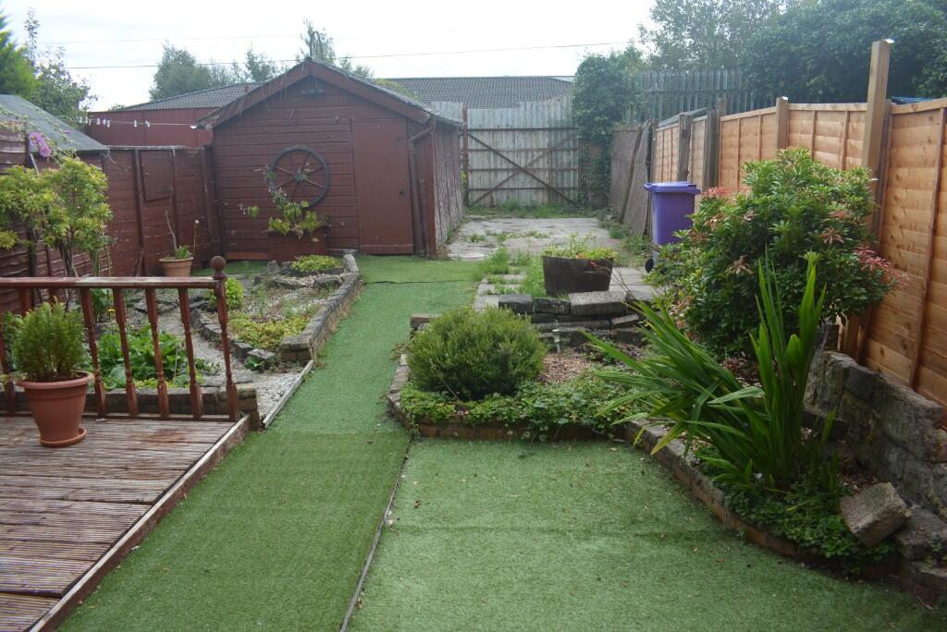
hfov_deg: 67.4
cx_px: 474
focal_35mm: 27
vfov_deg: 48.0
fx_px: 711
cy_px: 316
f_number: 7.1
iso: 200
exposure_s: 1/200
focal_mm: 18
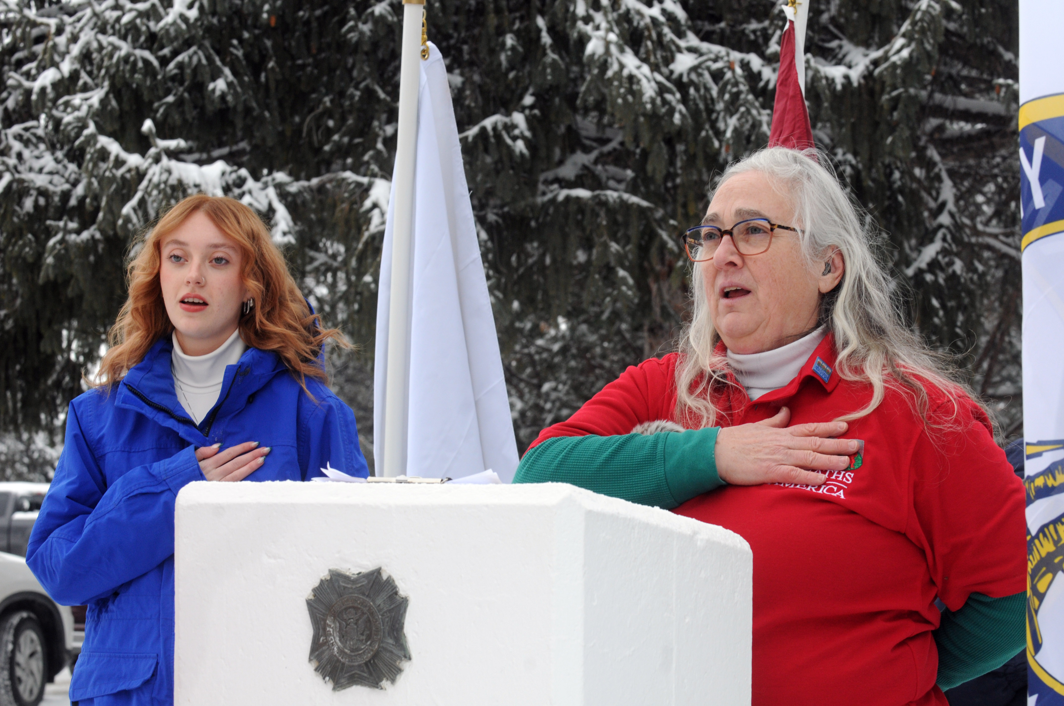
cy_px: 353
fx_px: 3100
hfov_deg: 19.5
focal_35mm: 105
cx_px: 532
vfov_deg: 13.0
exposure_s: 1/160
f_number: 8
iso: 400
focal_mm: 70
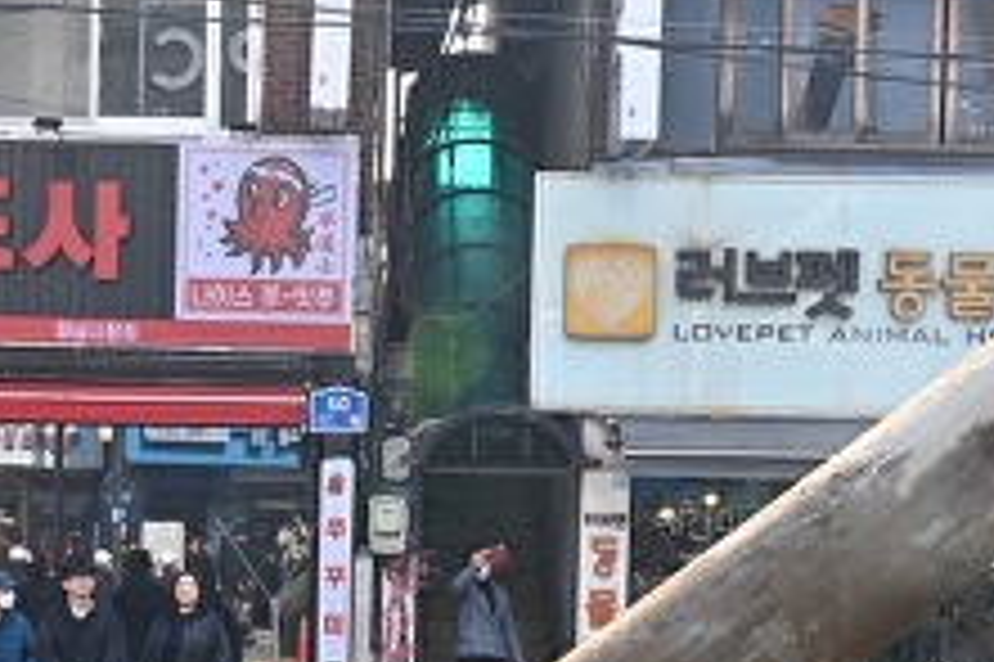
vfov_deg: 15.9
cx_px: 288
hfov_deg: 24.0
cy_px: 664
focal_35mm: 84
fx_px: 2318
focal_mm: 32
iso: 800
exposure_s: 1/200
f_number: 16
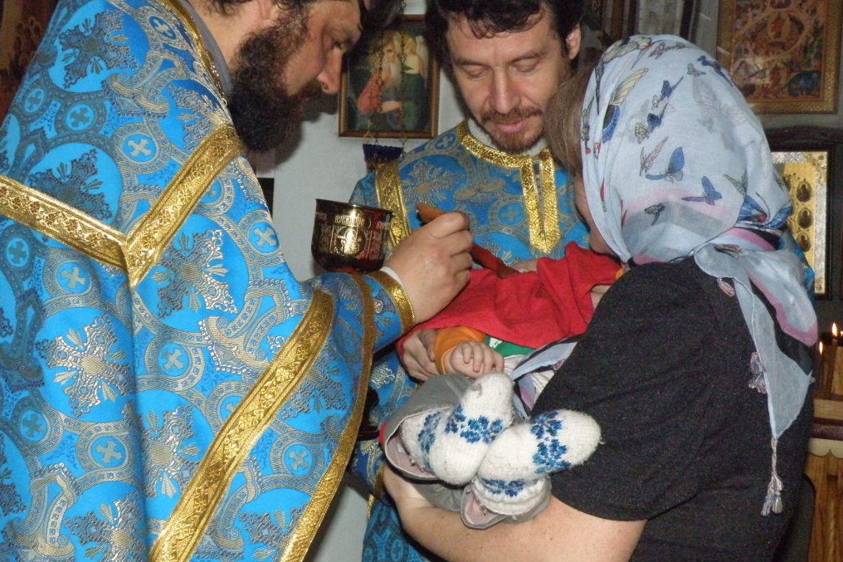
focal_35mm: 65
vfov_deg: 20.9
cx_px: 421
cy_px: 252
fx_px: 1522
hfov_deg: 31.0
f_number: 3.6
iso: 800
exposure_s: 1/500
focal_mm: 11.06
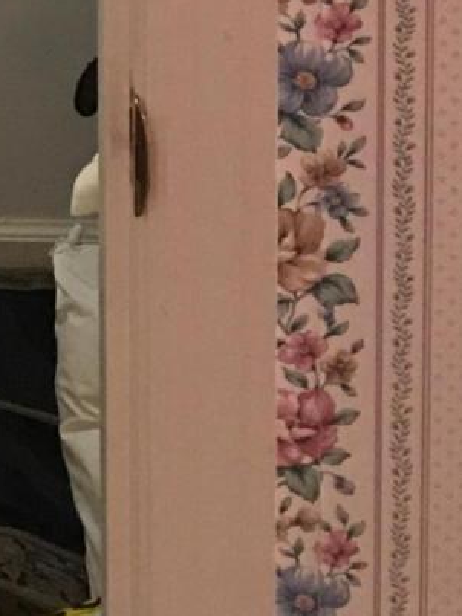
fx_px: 2564
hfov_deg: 9.7
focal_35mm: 144
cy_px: -590
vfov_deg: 12.2
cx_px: -413
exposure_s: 1/15
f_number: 2.2
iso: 100
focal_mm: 4.15
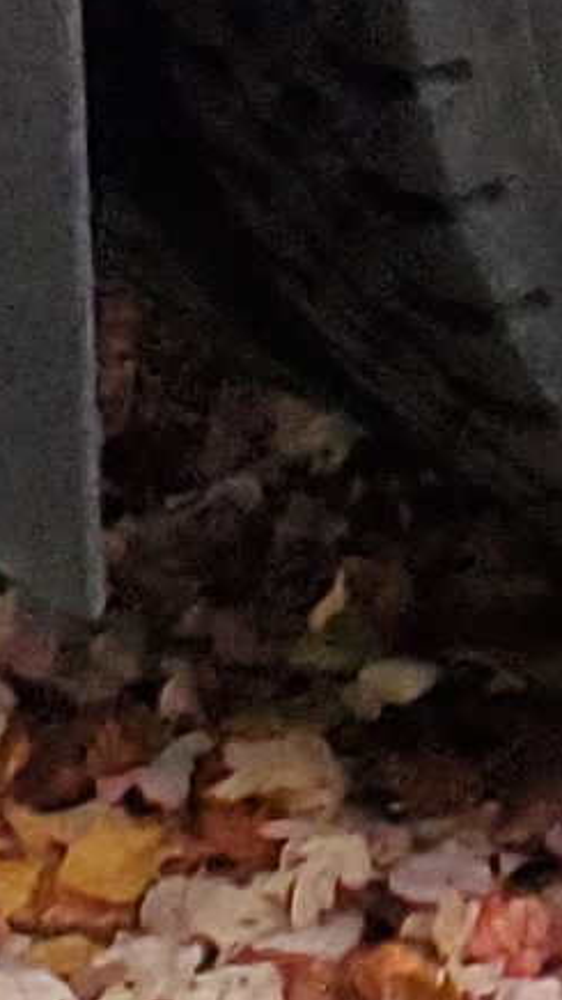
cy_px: -2046
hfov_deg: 4.5
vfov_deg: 7.3
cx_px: 1555
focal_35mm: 262
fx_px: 6946
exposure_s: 1/120
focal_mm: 4.3
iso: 250
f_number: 2.4
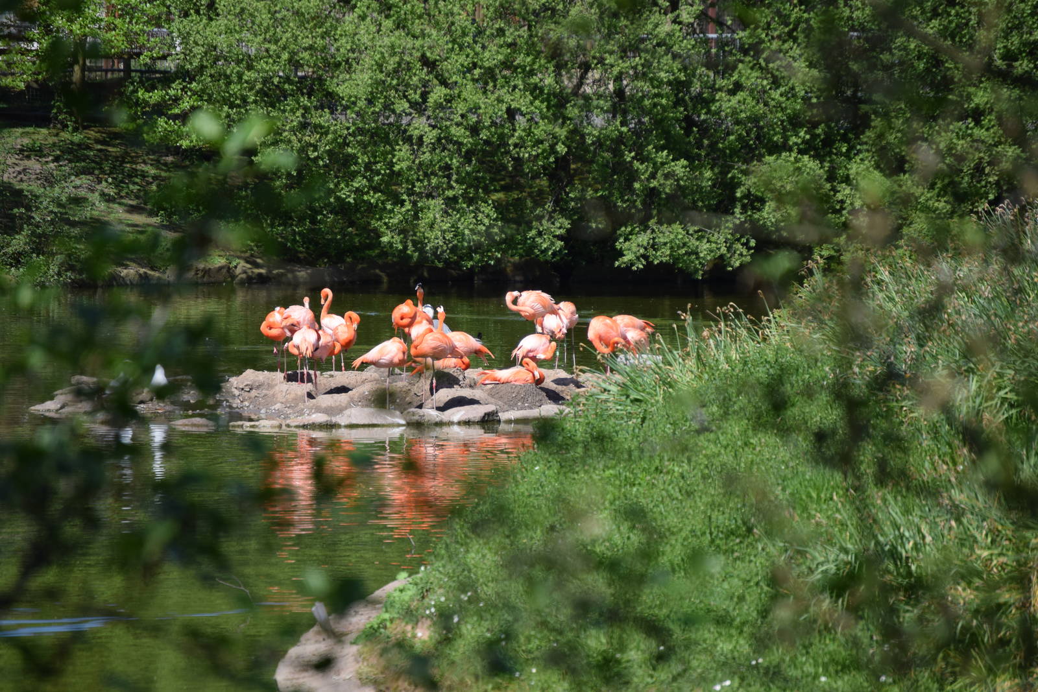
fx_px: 8650
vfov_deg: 4.6
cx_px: 519
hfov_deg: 6.9
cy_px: 346
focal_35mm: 300
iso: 400
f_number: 5.6
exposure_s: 1/1600
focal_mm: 200
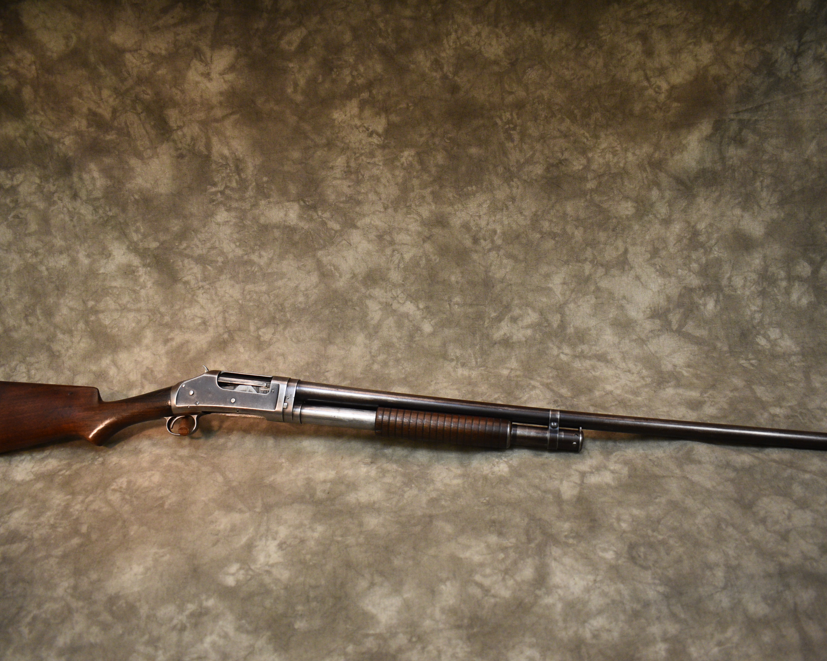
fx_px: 759
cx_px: 402
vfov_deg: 47.1
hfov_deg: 57.2
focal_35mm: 31
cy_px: 328
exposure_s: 1/125
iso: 1000
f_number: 3.5
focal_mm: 18
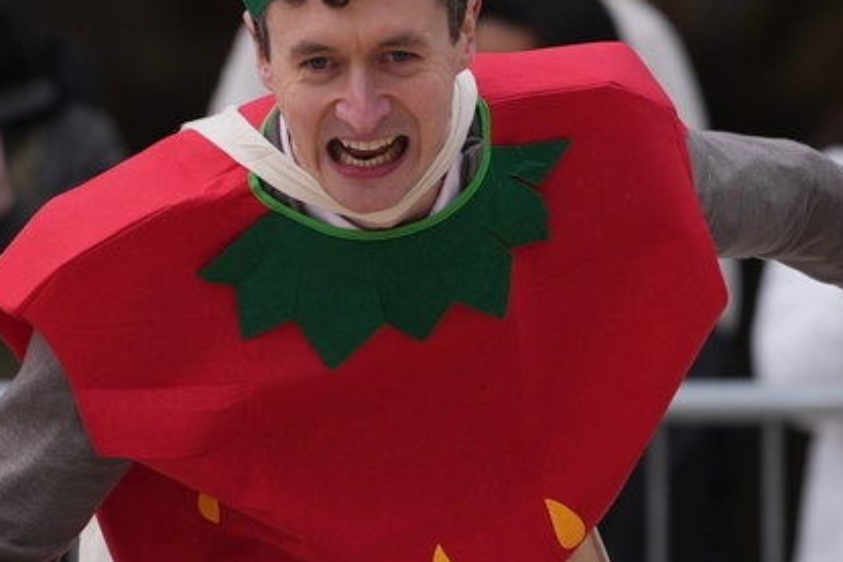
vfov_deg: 2.8
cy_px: 429
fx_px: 11548
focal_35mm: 493
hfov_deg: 4.2
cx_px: 380
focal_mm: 200
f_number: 2.8
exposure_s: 1/1250
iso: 100
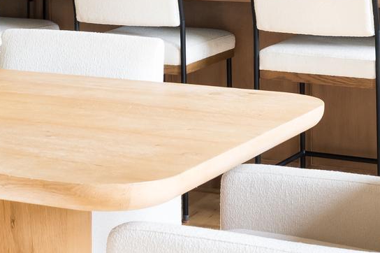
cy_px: -125
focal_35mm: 113
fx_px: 1192
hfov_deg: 18.0
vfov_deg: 11.6
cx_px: 85
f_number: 10
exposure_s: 1/125
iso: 800
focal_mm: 30
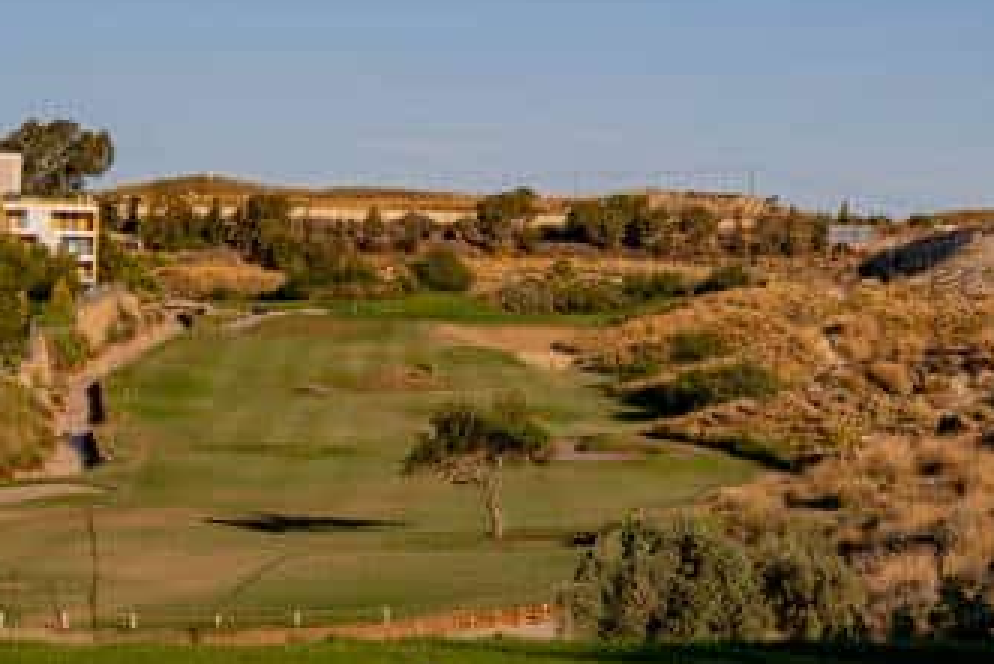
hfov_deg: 17.4
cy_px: 123
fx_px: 3204
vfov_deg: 11.8
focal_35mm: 116
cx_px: 838
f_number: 5.6
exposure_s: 1/640
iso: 100
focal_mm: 50
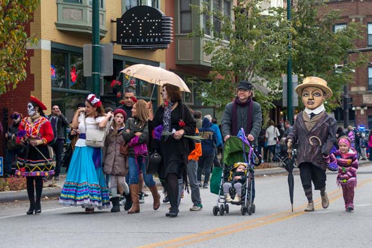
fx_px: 930
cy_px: 124
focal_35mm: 90
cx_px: 186
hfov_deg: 22.6
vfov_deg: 15.2
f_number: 4.8
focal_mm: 90
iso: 400
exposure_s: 1/1500
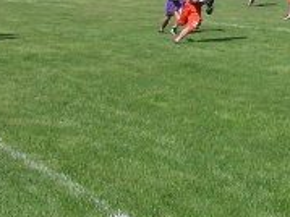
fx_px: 1047
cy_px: -36
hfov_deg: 15.4
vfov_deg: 11.6
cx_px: 319
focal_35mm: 125
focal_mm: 5.8
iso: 50
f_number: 6.3
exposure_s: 1/286
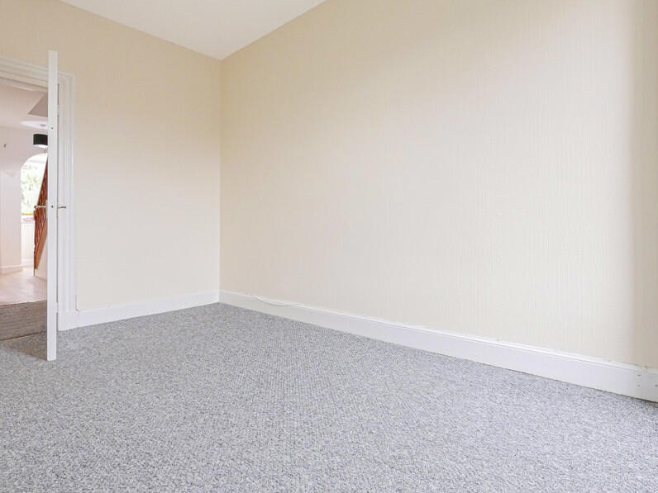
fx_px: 342
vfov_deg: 71.5
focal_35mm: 18
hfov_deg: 87.7
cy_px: 230
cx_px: 317
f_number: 4
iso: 2500
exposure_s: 1/125
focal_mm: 7
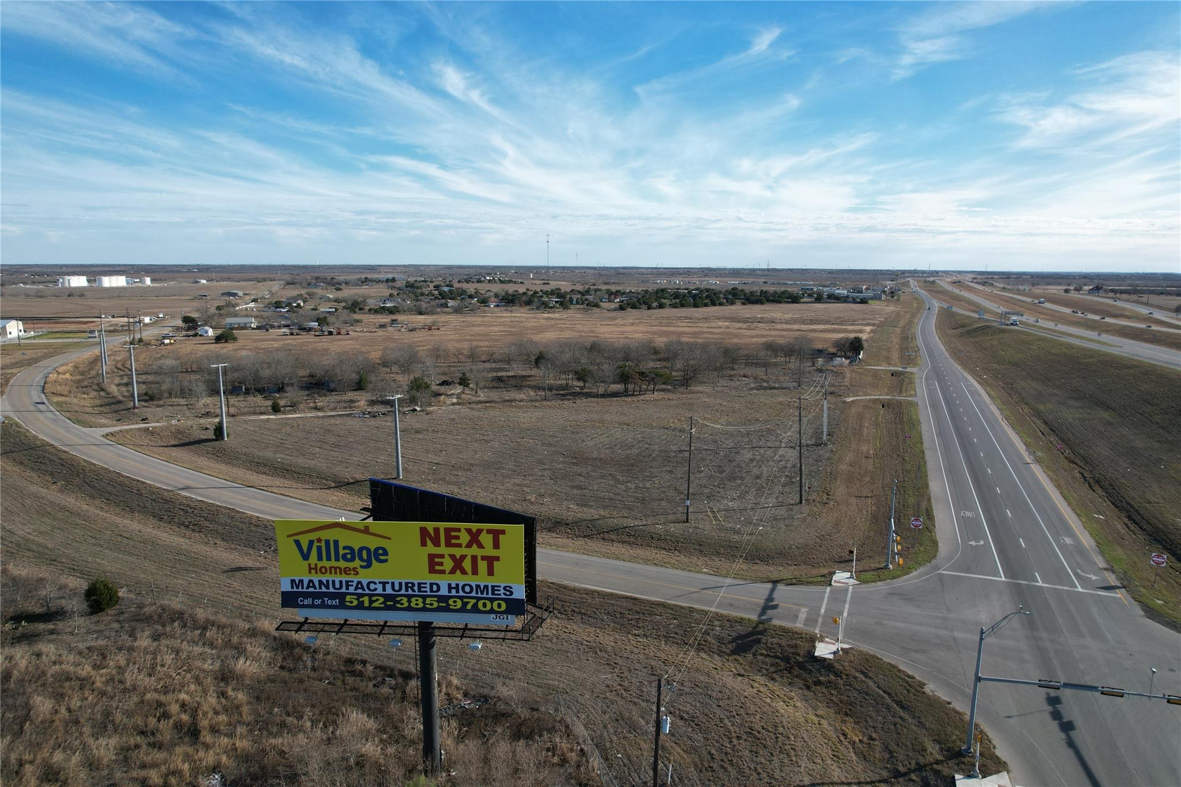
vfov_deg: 57.2
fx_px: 722
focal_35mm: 22
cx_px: 590
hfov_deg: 78.6
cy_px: 394
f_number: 2.8
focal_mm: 8.38
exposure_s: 1/1500
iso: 100
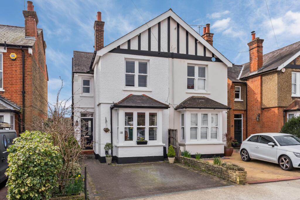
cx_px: 150
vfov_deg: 46.4
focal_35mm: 28
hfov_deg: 65.5
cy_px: 100
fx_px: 233
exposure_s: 1/1600
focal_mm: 28
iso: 800
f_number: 6.3
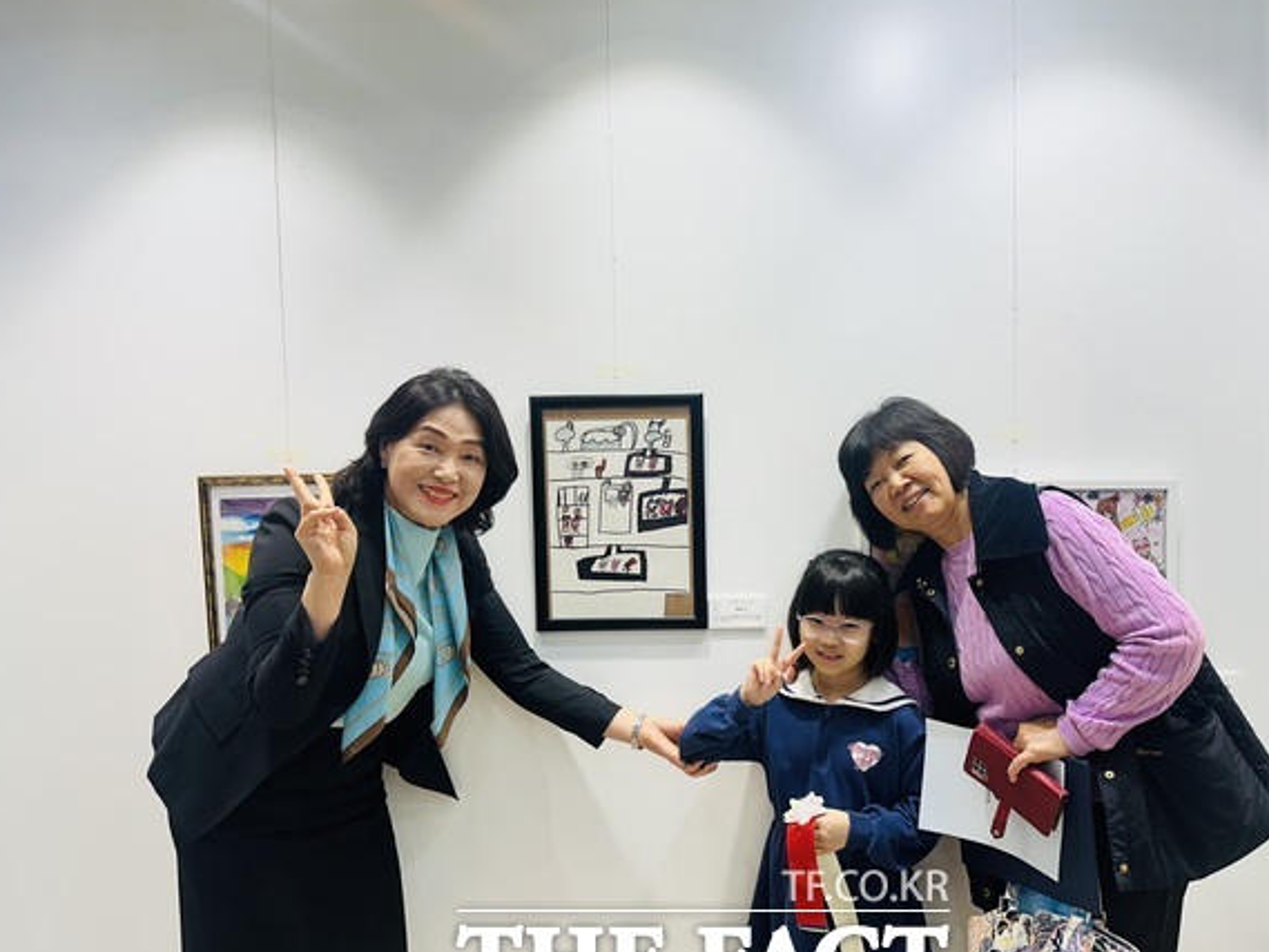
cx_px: 703
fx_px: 990
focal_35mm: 27
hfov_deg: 65.1
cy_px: 504
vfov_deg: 51.3
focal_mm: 6.86
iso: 64
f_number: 1.78
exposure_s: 1/146
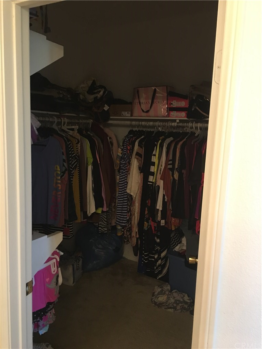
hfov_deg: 48.2
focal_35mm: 29
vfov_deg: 61.7
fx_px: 293
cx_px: 131
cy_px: 174
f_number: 2.2
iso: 80
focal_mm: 4.15
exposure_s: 1/10
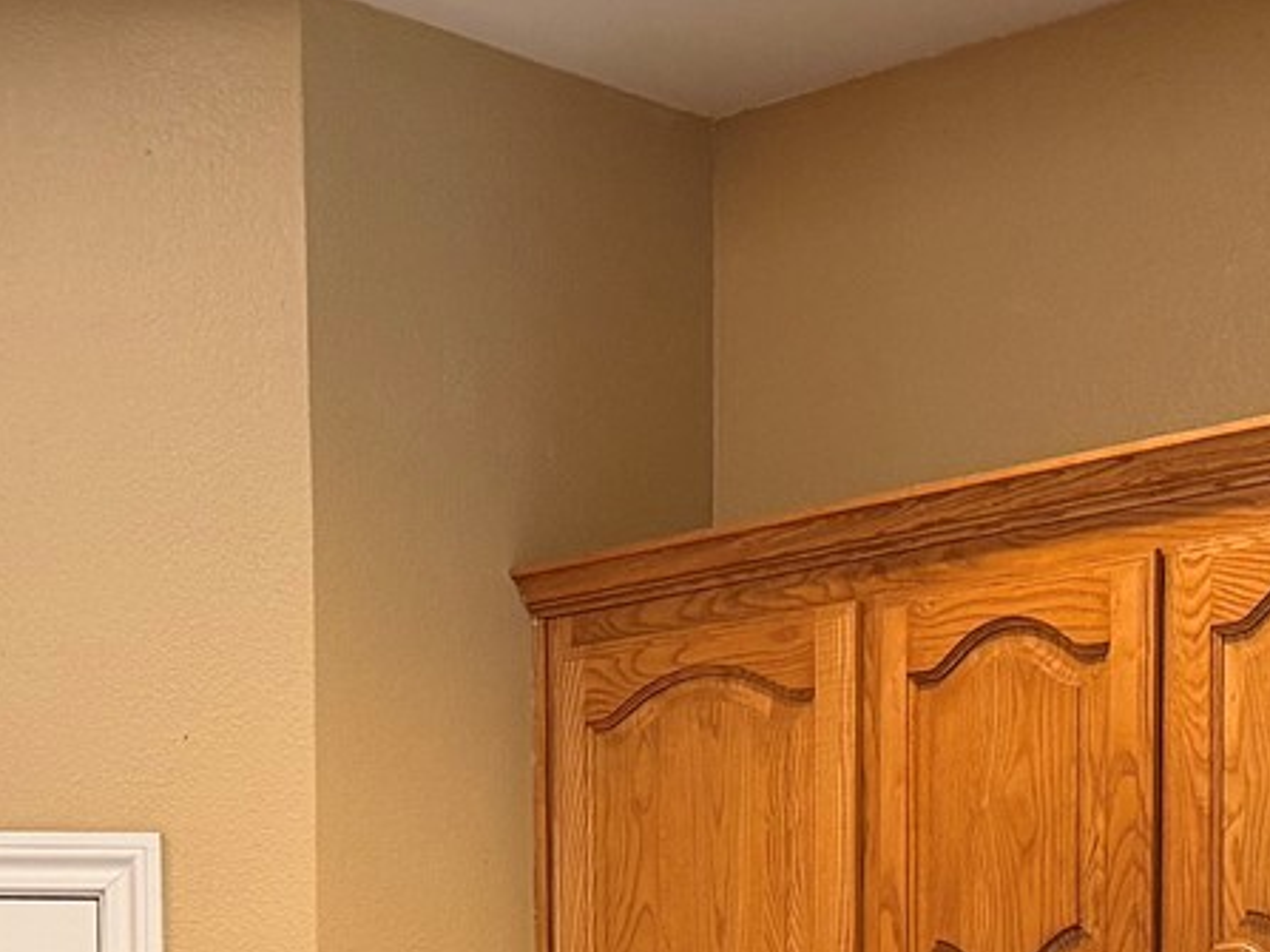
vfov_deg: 12.7
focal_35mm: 110
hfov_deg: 17.9
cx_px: 648
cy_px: 1452
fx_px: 4035
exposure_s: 1/60
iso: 250
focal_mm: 6.76
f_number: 1.78
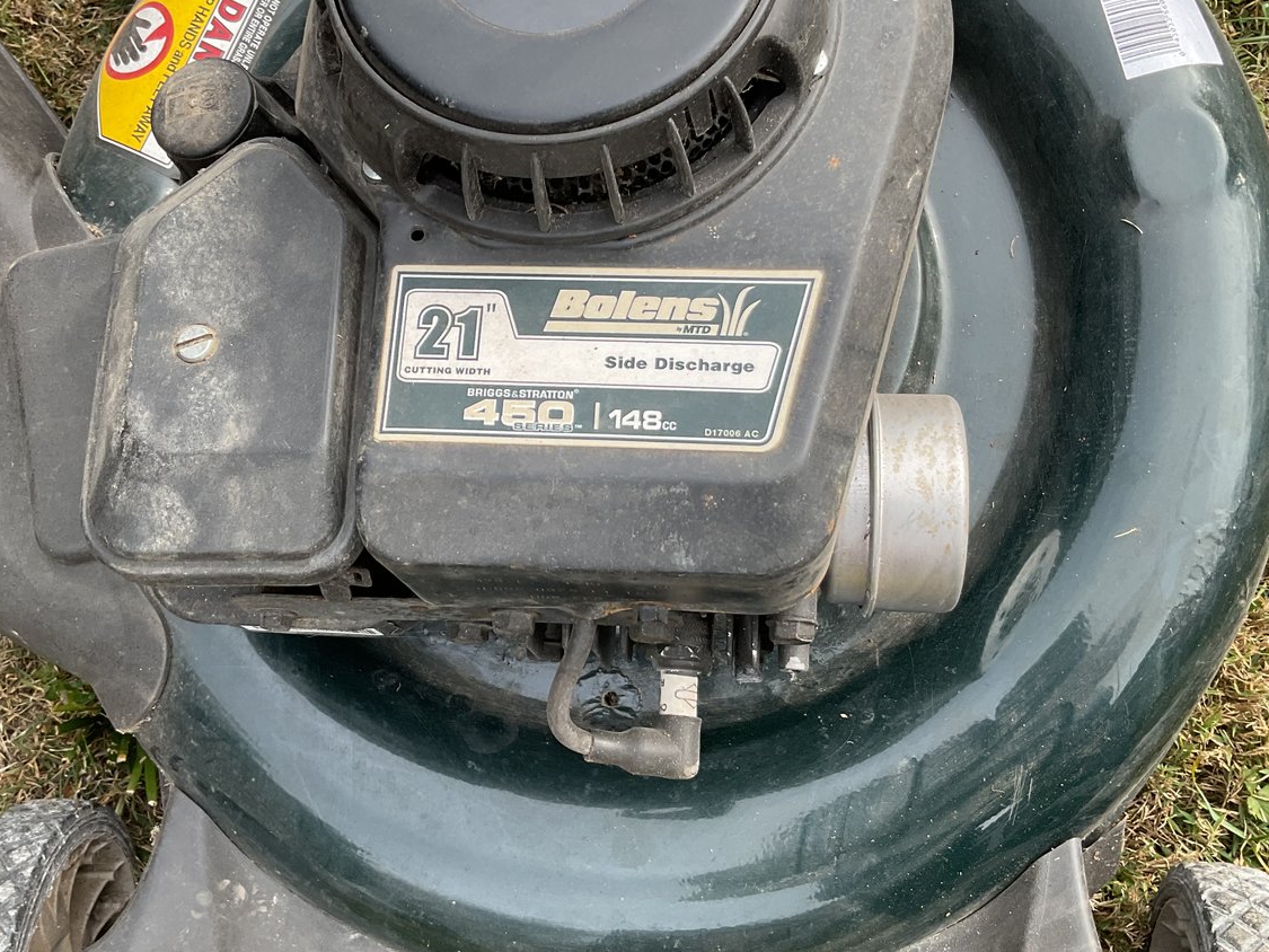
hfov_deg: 47.8
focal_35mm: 39
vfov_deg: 36.8
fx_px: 1430
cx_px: 587
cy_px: 420
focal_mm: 3
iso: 16
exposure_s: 1/250
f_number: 1.8
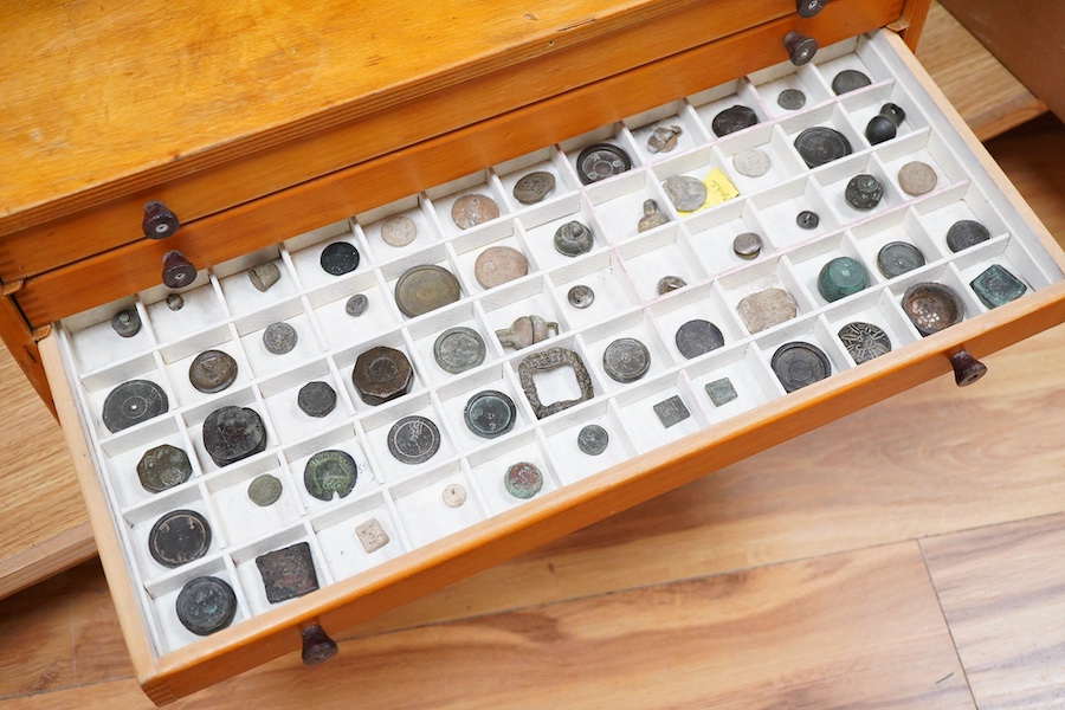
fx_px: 1331
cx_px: 532
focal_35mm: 45
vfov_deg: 29.9
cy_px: 355
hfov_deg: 43.6
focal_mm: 30
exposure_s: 1/125
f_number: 3.5
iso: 1600
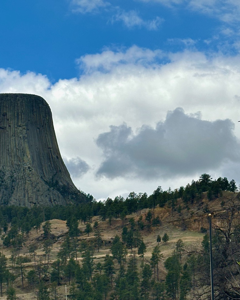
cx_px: 110
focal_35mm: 89
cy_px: 205
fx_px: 790
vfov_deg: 21.4
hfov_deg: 17.3
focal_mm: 6.86
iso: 64
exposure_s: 1/4367
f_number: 1.78
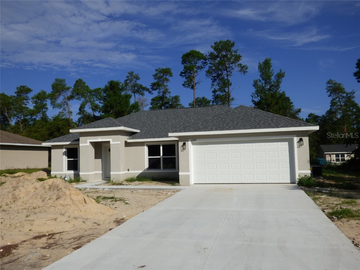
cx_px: 180
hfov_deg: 61.7
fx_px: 302
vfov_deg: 48.2
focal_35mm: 29
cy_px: 135
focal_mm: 5.04
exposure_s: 1/1600
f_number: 4.5
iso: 100
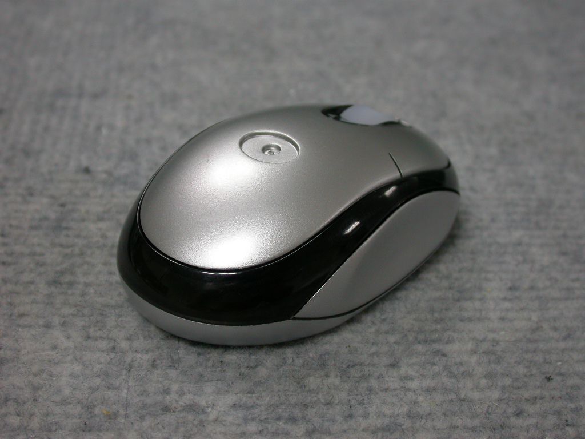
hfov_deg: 33.8
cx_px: 292
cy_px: 220
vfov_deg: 25.7
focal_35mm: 57
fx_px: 963
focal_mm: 11.8
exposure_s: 1/23
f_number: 3
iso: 100
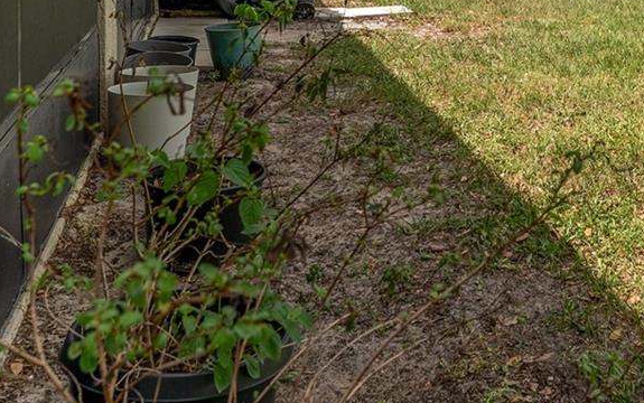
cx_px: 515
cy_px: -95
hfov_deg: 37.4
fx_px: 915
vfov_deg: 22.6
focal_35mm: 52
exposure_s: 1/500
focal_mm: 18.4
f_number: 7.1
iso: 400
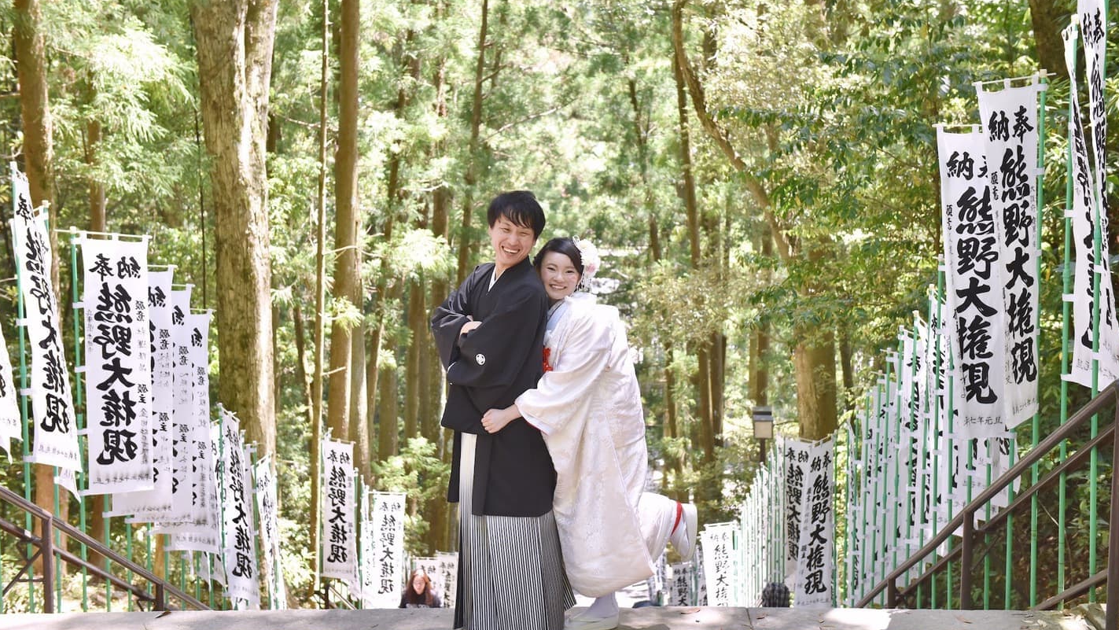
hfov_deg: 39.2
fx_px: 1573
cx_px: 561
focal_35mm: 53
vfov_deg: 22.6
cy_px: 273
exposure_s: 1/640
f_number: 5.6
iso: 2000
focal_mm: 50
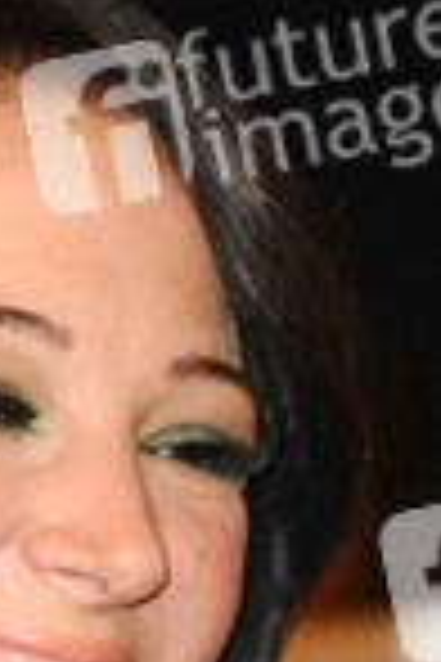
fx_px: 9021
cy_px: 784
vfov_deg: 4.2
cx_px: -155
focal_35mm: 491
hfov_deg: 2.8
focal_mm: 120
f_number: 4
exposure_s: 1/160
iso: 320
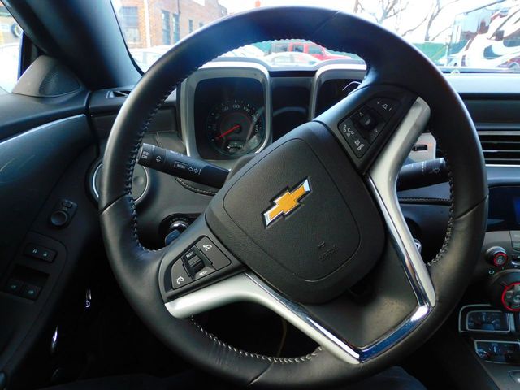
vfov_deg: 56.8
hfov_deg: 71.6
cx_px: 260
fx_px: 361
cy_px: 195
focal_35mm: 24
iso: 280
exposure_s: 1/30
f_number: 3.3
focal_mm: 4.3
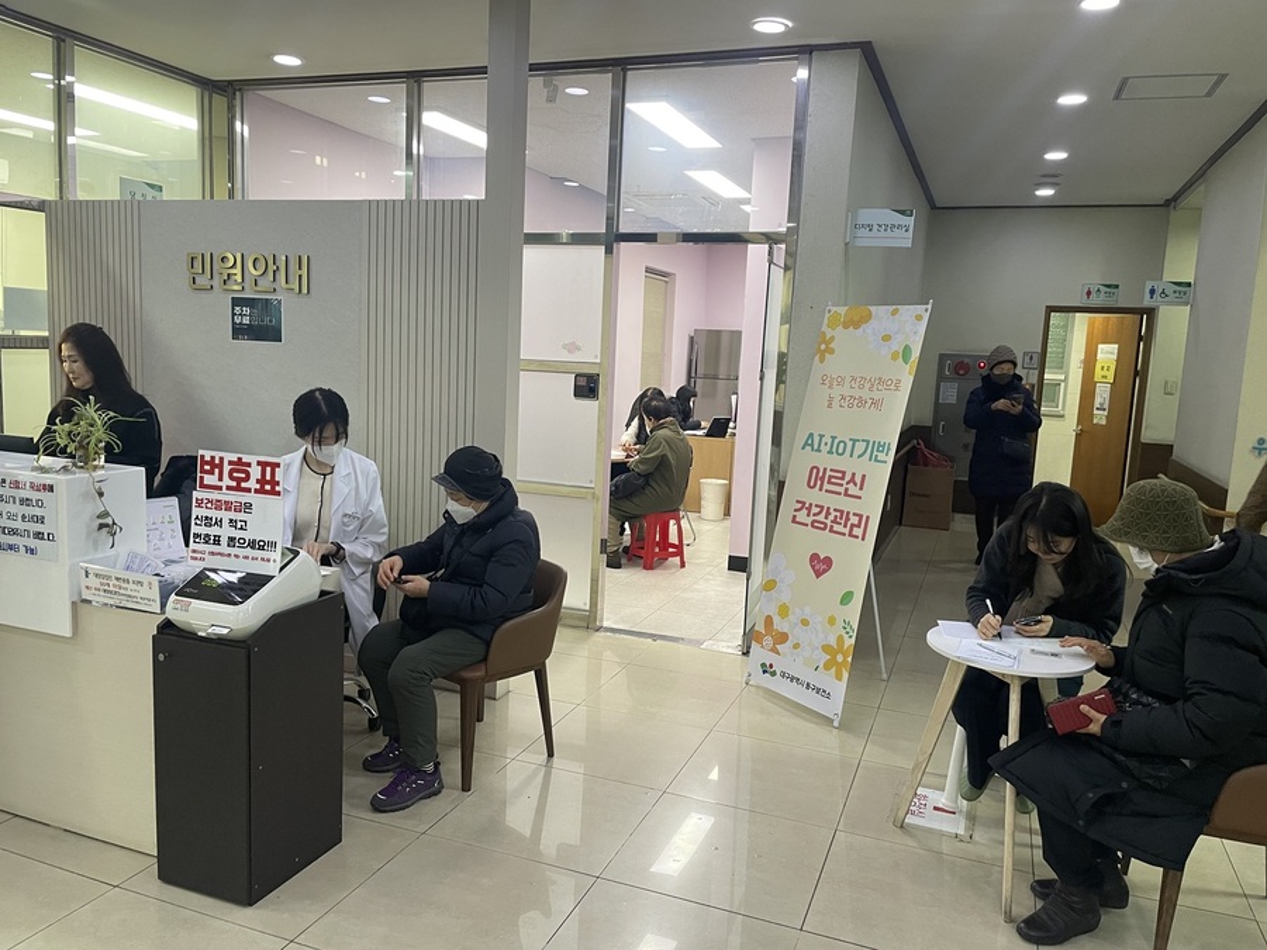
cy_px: 475
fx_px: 952
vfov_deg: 53.1
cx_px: 634
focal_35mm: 26
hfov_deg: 67.3
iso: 125
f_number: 1.6
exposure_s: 1/60
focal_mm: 4.2
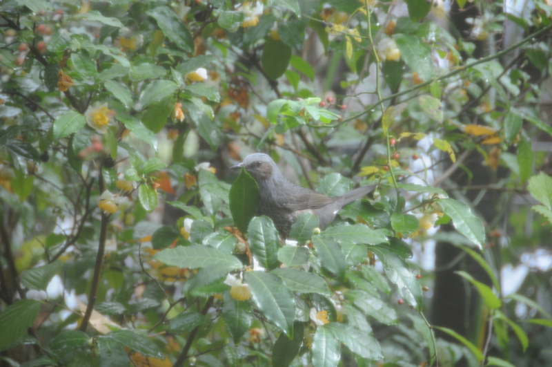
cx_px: 276
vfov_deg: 4.6
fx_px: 4593
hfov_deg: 6.9
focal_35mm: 300
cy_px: 184
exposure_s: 1/80
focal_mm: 200
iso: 320
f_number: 5.6
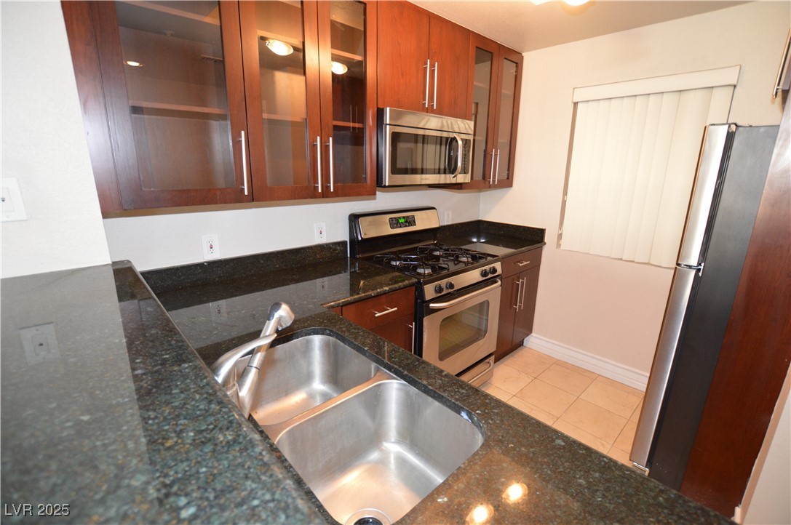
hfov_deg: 100.5
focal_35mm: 15
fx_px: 329
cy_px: 262
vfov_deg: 77.2
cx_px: 396
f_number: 3.5
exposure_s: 1/60
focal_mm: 10
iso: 1000
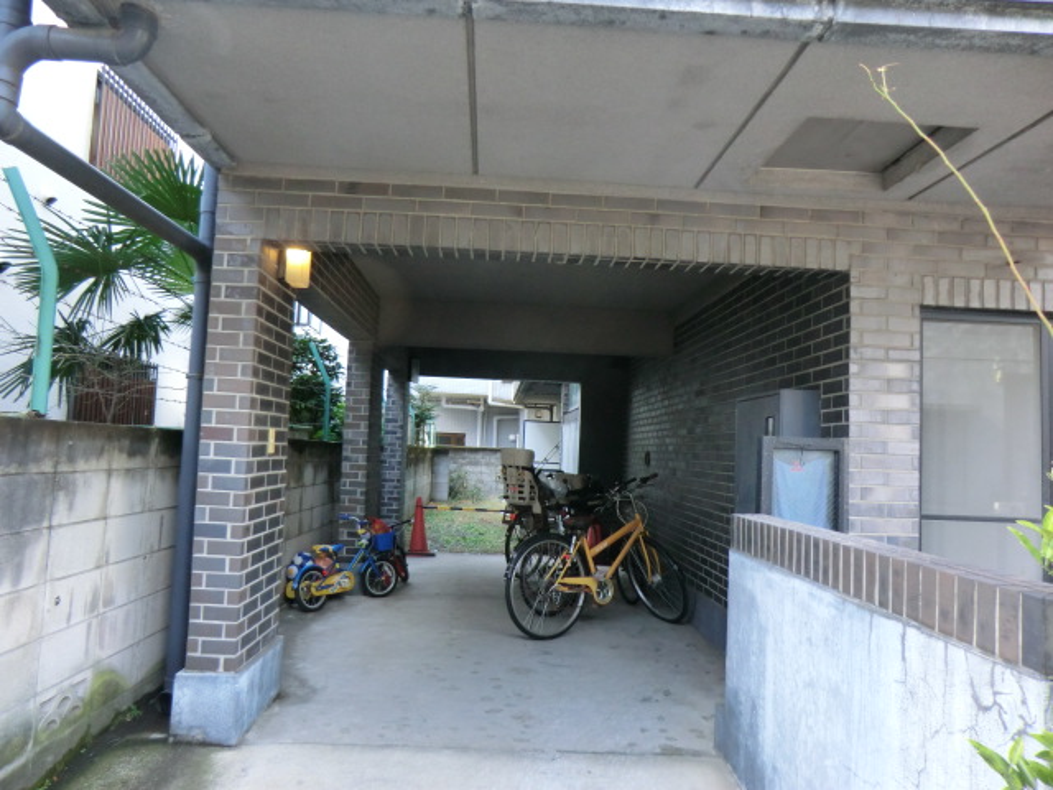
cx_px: 526
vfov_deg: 56.8
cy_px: 395
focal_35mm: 24
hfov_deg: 71.6
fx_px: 730
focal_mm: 4.3
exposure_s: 1/60
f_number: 3.2
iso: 160
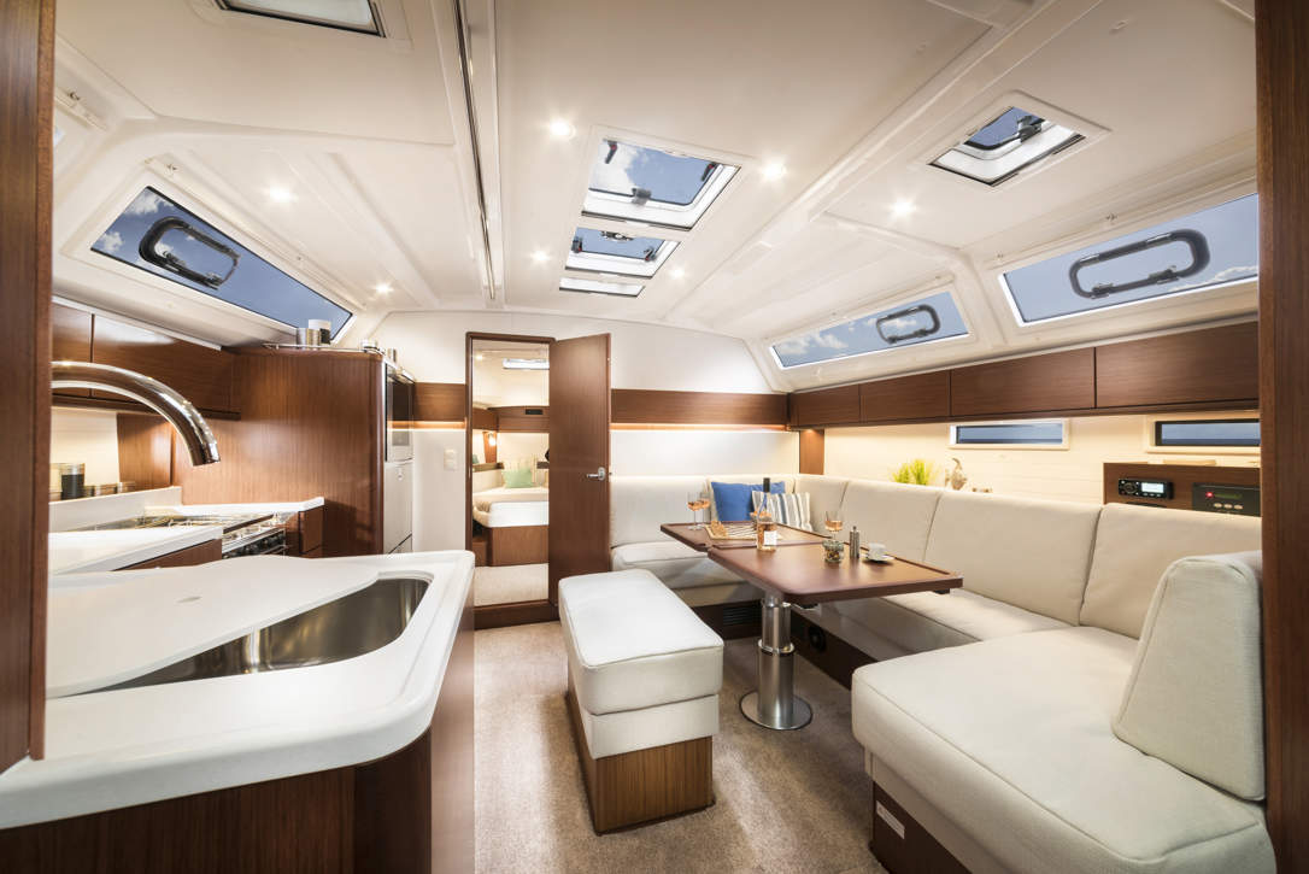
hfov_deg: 112.6
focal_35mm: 12
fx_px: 436
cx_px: 654
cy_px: 437
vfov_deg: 90.1
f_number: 14
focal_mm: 12
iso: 100
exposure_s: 1.3
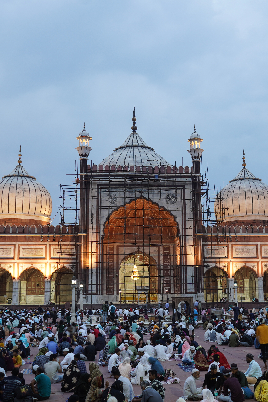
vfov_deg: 45.4
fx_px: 480
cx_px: 145
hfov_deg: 31.2
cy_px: 205
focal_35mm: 43
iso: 200
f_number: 5.6
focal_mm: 28
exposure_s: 1/6
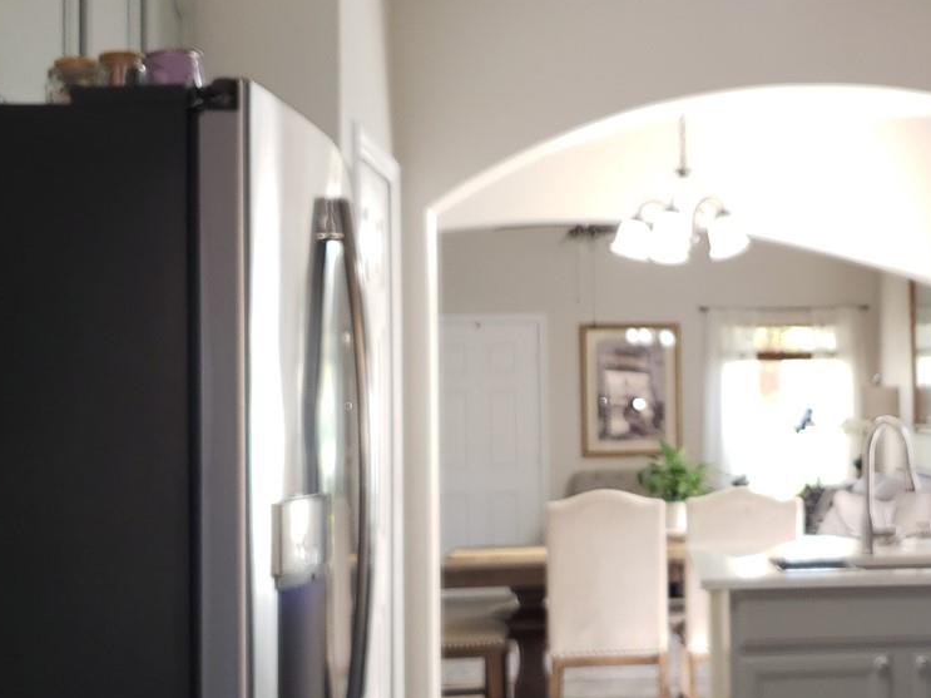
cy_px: 444
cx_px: 766
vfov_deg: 26.0
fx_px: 1506
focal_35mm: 56
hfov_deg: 33.2
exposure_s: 1/30
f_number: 1.5
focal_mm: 4.3
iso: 50
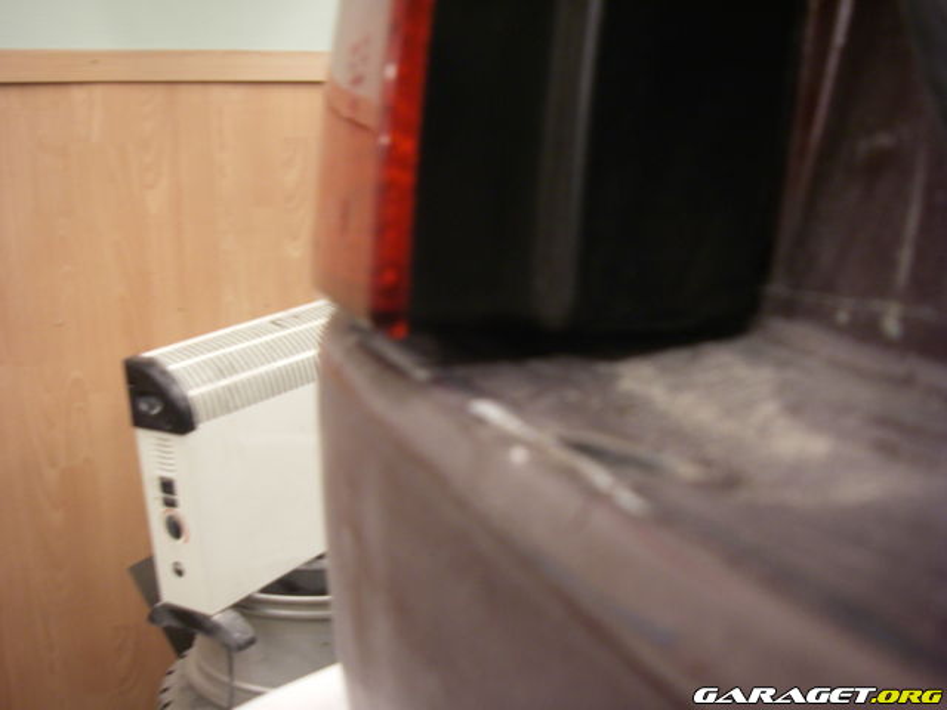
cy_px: 355
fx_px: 1040
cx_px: 474
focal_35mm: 38
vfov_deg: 37.7
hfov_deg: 49.0
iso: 160
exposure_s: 1/15
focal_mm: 6.3
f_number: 3.3
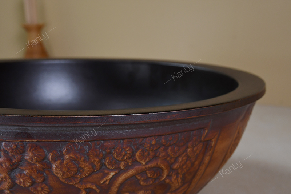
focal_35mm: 43
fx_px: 347
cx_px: 146
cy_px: 97
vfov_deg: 31.2
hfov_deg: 45.4
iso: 640
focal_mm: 29
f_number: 6.3
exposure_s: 1/40
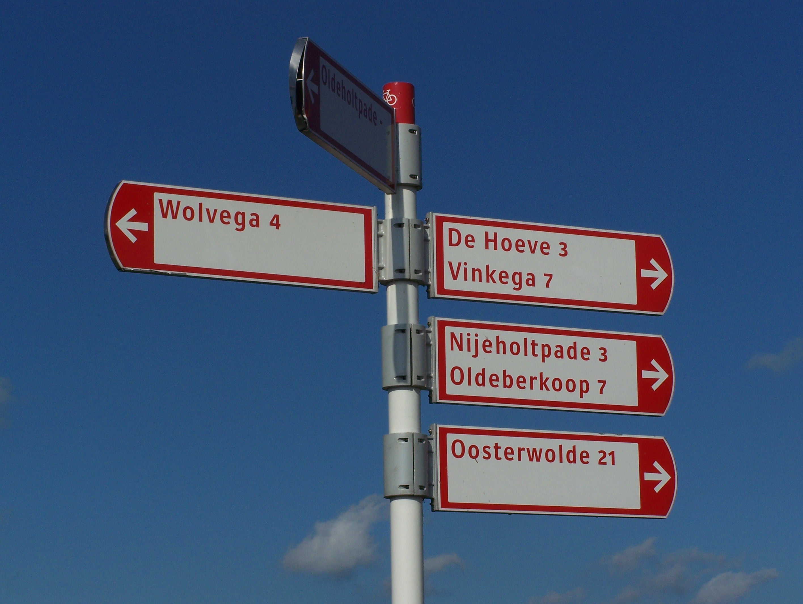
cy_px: 302
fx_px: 2437
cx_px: 402
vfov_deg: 14.1
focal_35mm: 105
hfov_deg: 18.7
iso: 80
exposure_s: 1/1000
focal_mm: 17.5
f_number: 6.3
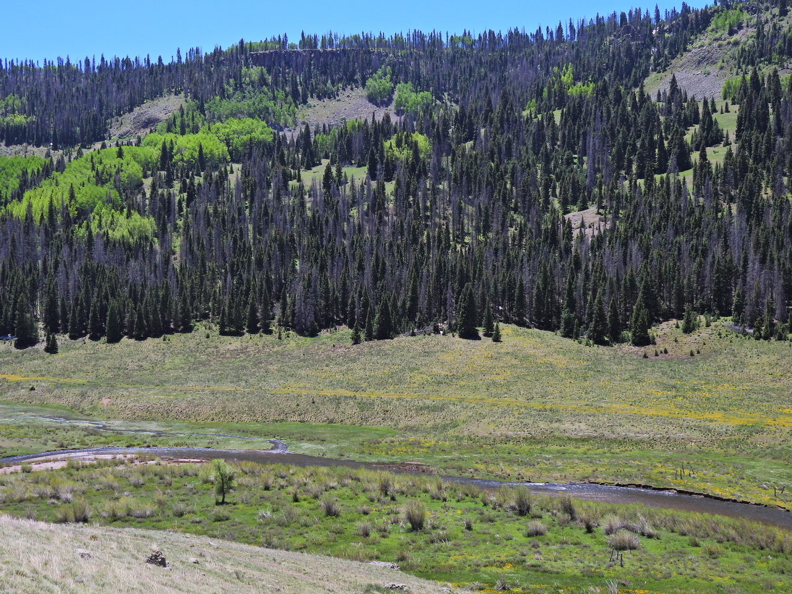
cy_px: 297
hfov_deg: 38.2
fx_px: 1144
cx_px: 396
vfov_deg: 29.1
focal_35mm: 50
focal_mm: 8.9
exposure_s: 1/1000
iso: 100
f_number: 3.5
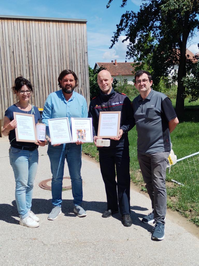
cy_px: 133
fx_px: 330
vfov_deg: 43.9
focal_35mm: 43
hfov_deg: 33.6
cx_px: 100
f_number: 1.8
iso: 100
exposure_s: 1/2200
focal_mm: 4.75
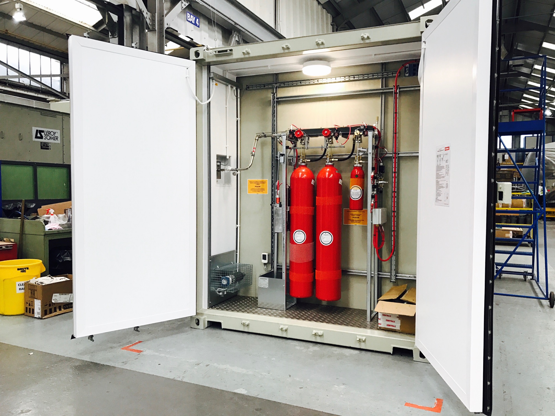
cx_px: 278
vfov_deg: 49.7
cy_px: 208
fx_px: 449
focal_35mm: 28
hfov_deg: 63.4
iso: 25
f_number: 1.8
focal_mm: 3.99
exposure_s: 1/33
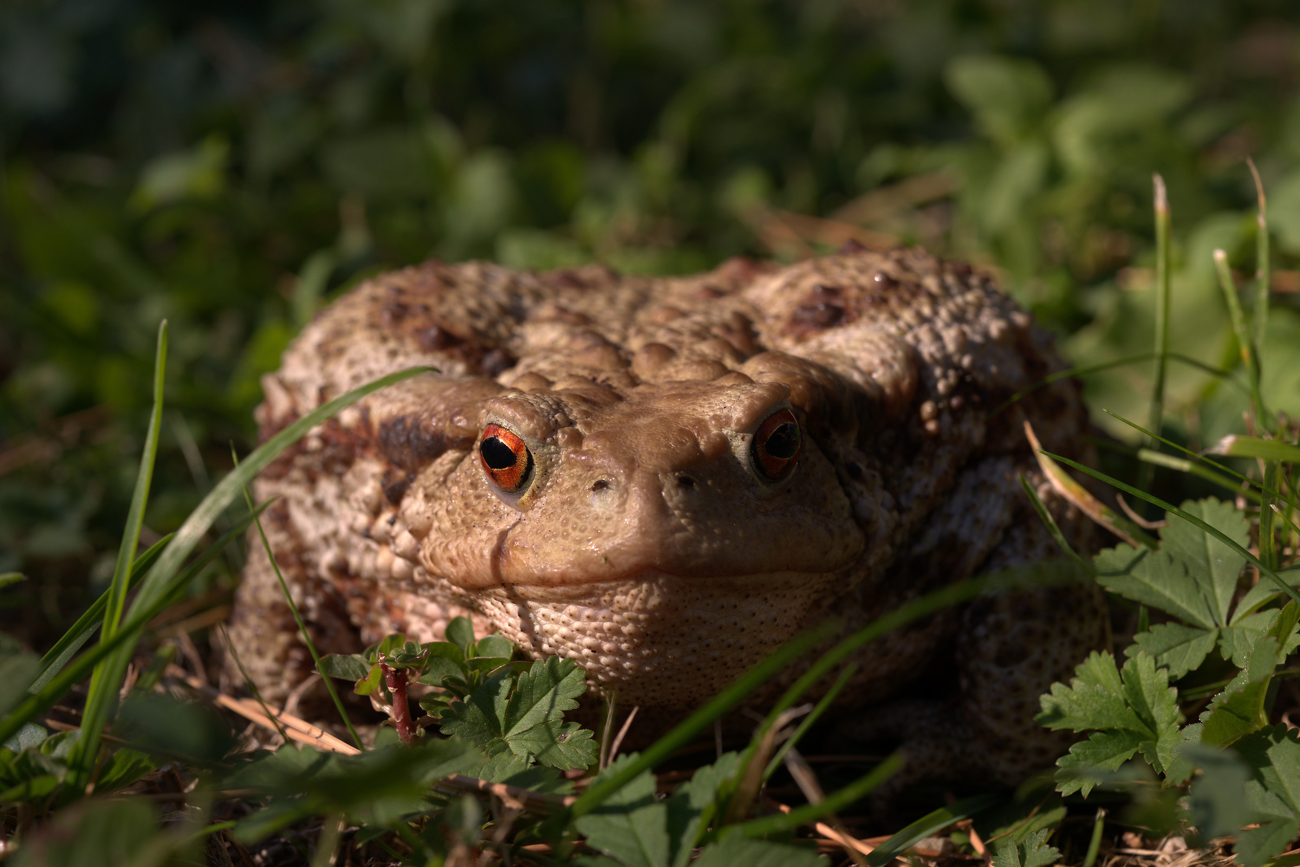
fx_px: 1986
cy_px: 434
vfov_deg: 24.6
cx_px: 650
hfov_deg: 36.2
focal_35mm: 55
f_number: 13
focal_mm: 55
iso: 160
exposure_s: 1/200
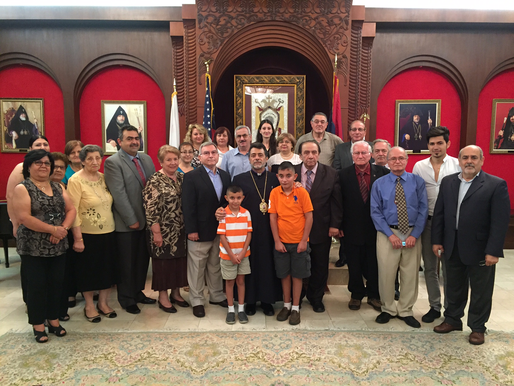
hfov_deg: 61.7
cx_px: 257
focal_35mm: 29
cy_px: 193
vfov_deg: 48.2
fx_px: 431
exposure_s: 1/24
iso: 250
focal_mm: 4.15
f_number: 2.2
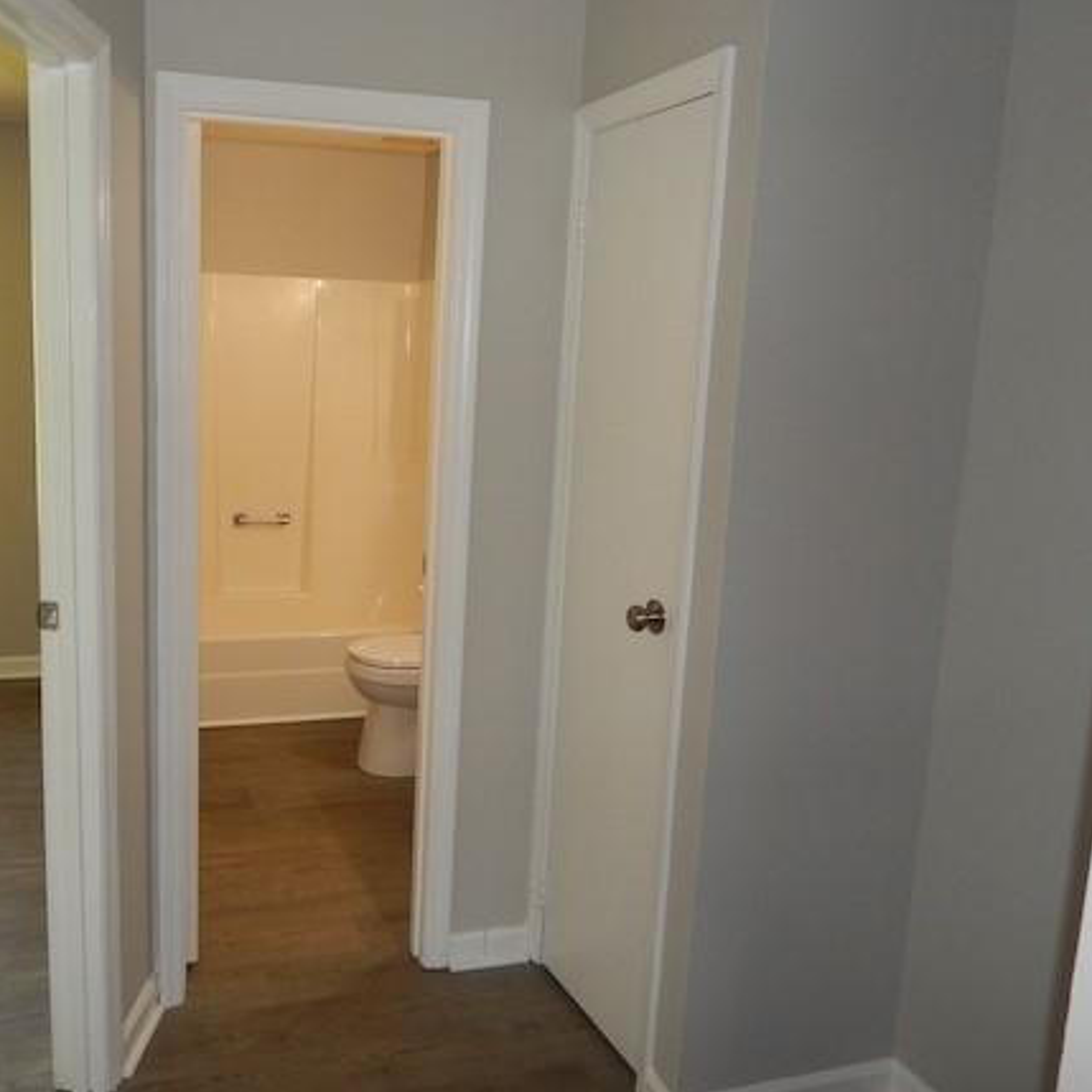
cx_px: 341
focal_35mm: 29
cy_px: 524
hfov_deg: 54.2
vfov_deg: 55.6
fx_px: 1035
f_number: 3
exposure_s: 1/30
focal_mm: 4
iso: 200
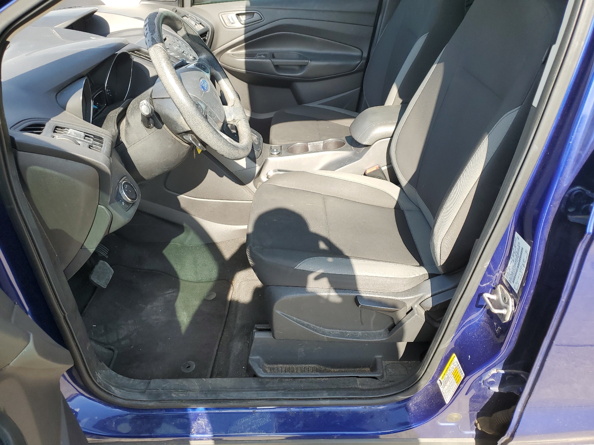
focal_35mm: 26
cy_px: 222
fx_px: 446
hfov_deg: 67.3
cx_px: 297
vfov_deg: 53.1
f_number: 1.5
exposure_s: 1/500
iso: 50
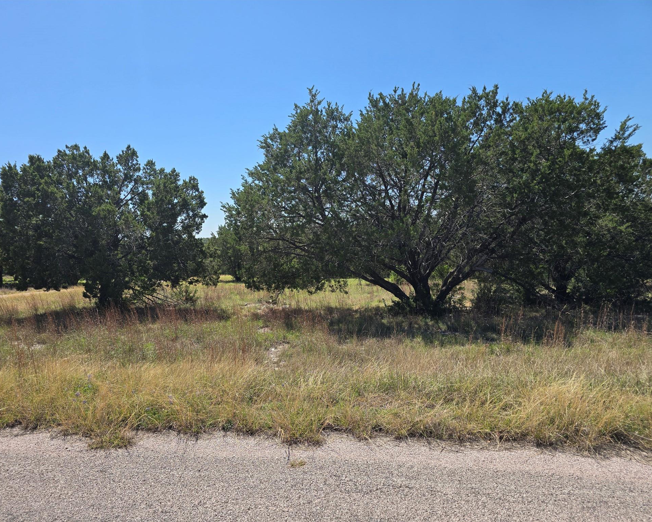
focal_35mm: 24
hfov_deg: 70.2
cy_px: 261
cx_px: 307
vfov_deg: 58.8
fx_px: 463
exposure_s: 1/717
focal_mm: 6.3
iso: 12
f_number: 1.7
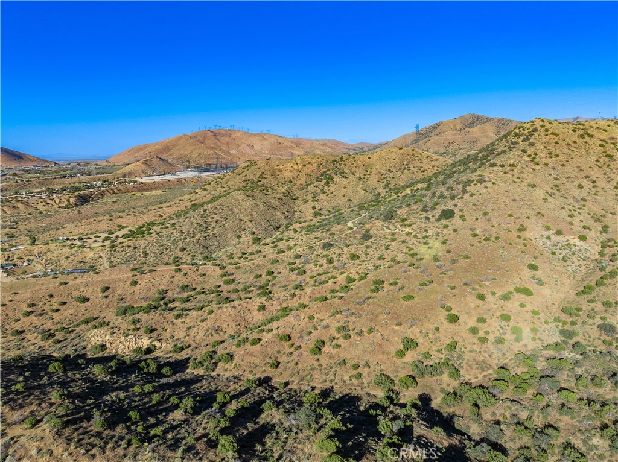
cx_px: 309
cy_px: 231
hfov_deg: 71.6
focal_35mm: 24
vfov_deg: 56.7
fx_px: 428
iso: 100
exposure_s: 1/2000
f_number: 2.8
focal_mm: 12.29
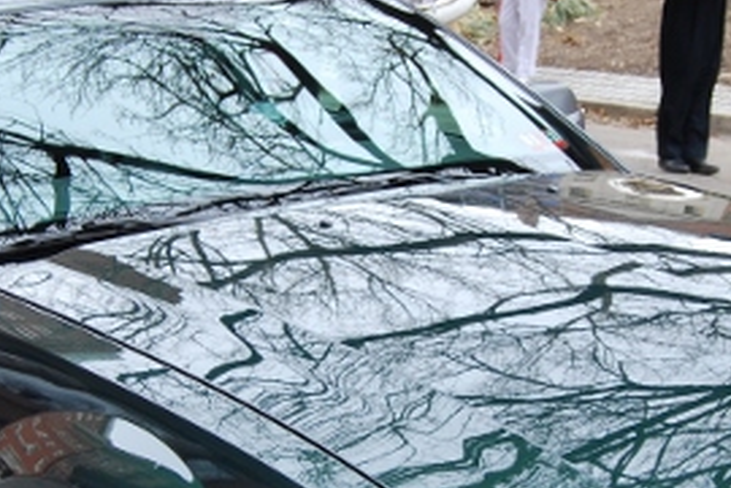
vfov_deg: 13.3
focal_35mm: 102
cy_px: 358
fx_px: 2081
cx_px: 352
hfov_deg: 19.9
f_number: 5.6
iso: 180
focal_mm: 23
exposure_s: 1/125
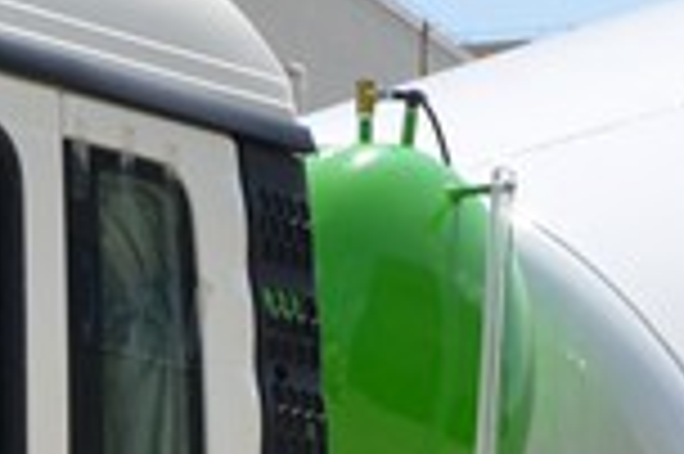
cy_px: 935
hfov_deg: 7.2
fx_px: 5447
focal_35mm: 287
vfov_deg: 4.7
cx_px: 171
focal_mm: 28
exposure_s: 1/250
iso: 100
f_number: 8
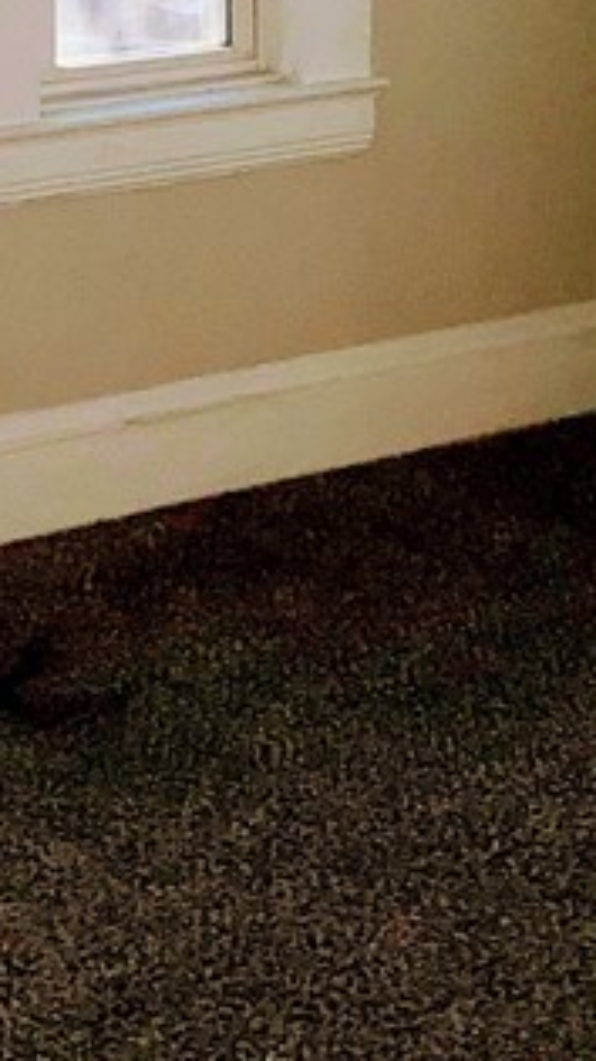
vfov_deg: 22.7
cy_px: 138
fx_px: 2587
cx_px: 256
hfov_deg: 13.1
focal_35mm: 92
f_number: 1.8
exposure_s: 1/1043
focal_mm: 4.25
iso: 32
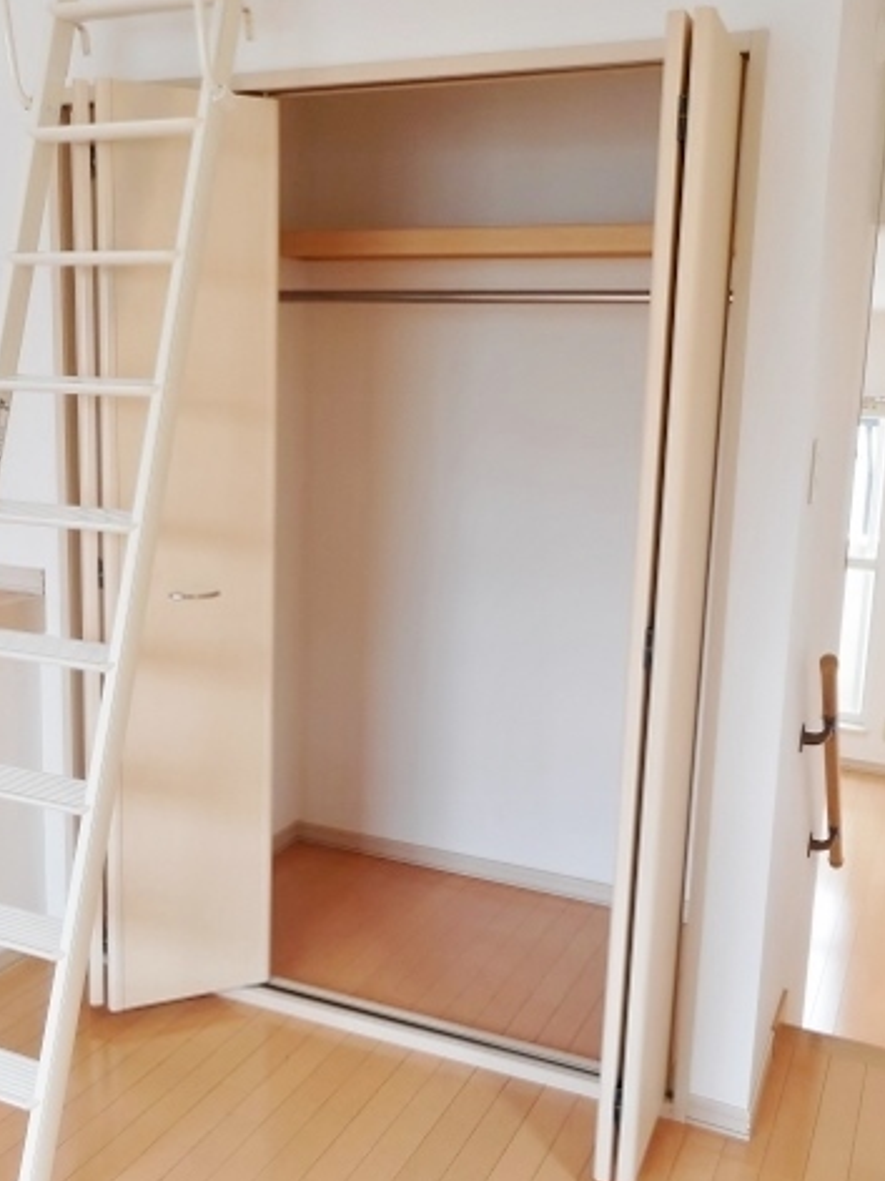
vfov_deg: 54.0
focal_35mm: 34
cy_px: 594
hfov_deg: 41.8
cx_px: 419
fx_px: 1160
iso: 100
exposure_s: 1/30
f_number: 3.7
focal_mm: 4.5
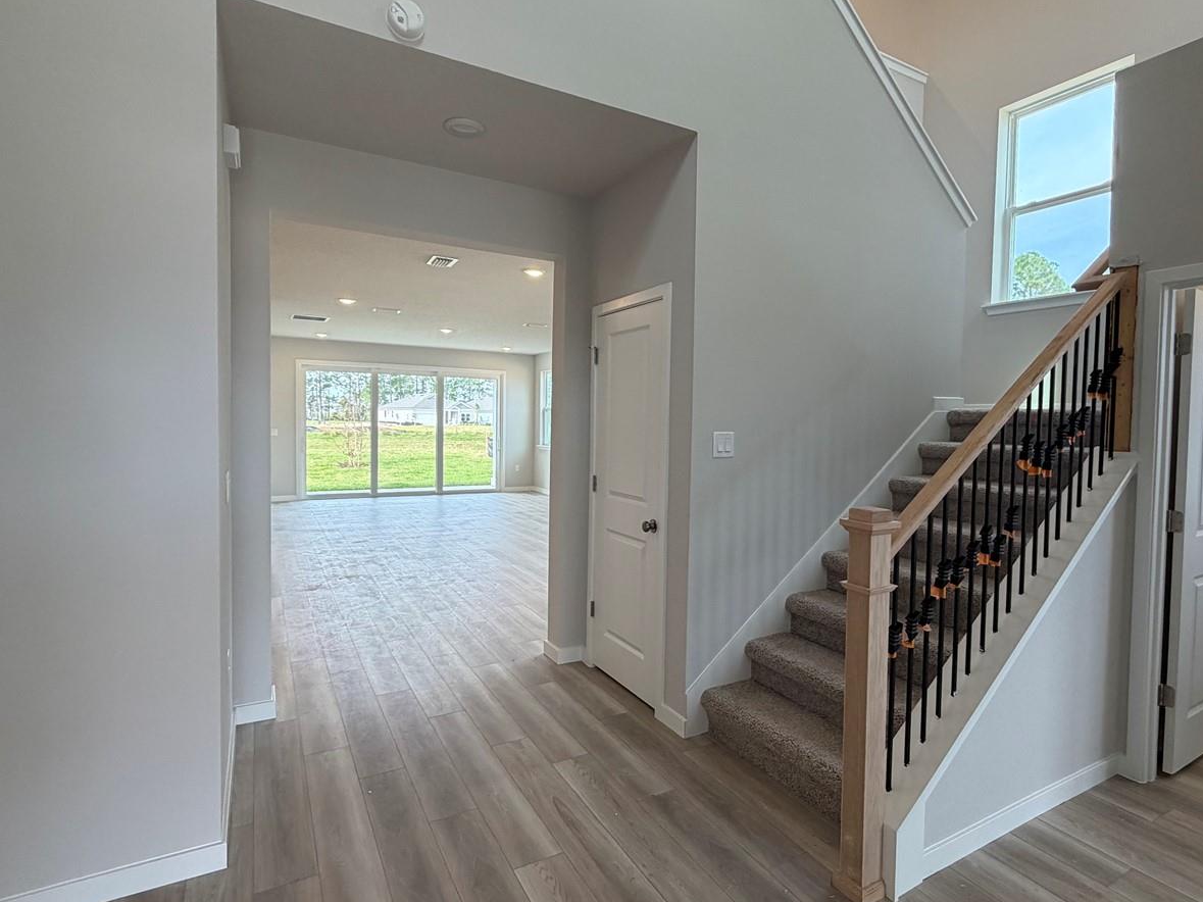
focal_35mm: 19
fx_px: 660
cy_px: 445
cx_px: 653
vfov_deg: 68.7
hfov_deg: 84.5
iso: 160
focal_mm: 2.22
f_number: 2.2
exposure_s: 1/120
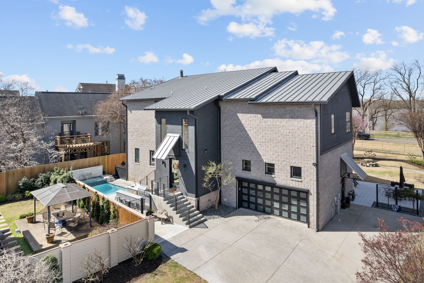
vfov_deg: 57.2
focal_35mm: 22
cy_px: 142
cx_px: 212
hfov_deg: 78.6
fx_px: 259
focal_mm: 8.38
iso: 100
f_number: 2.8
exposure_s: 1/160
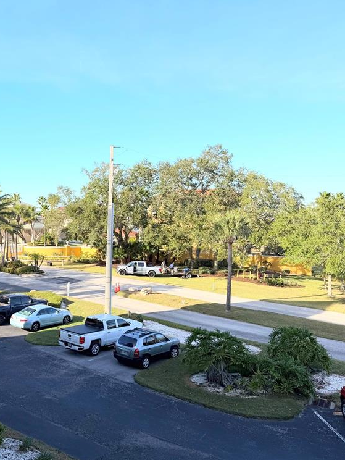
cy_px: 227
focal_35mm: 33
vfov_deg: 55.3
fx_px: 438
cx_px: 100
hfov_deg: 42.0
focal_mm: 6.76
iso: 80
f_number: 1.78
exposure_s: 1/3759
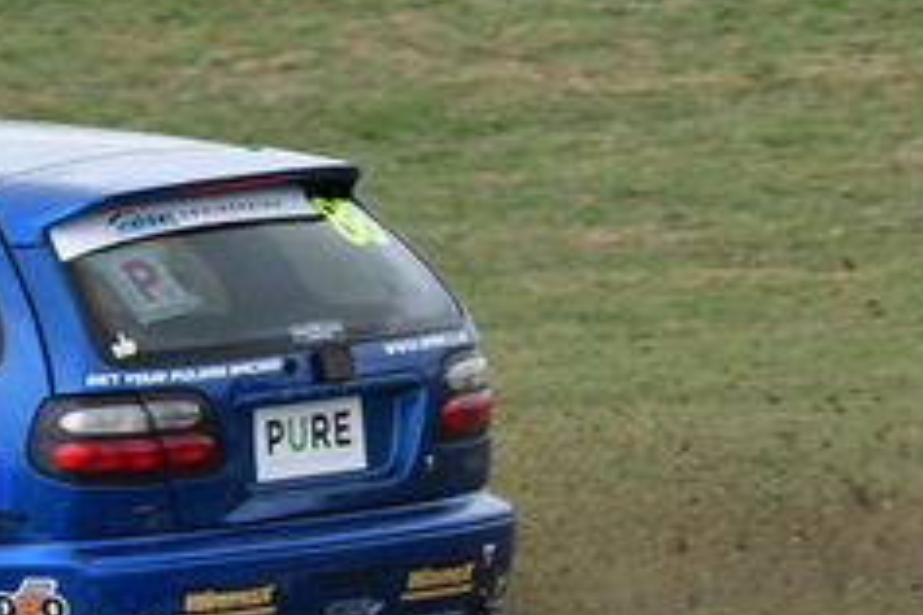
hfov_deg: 1.3
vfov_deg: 0.8
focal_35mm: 1619
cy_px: 179
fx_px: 41506
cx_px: -148
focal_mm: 320
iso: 800
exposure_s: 1/640
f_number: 11
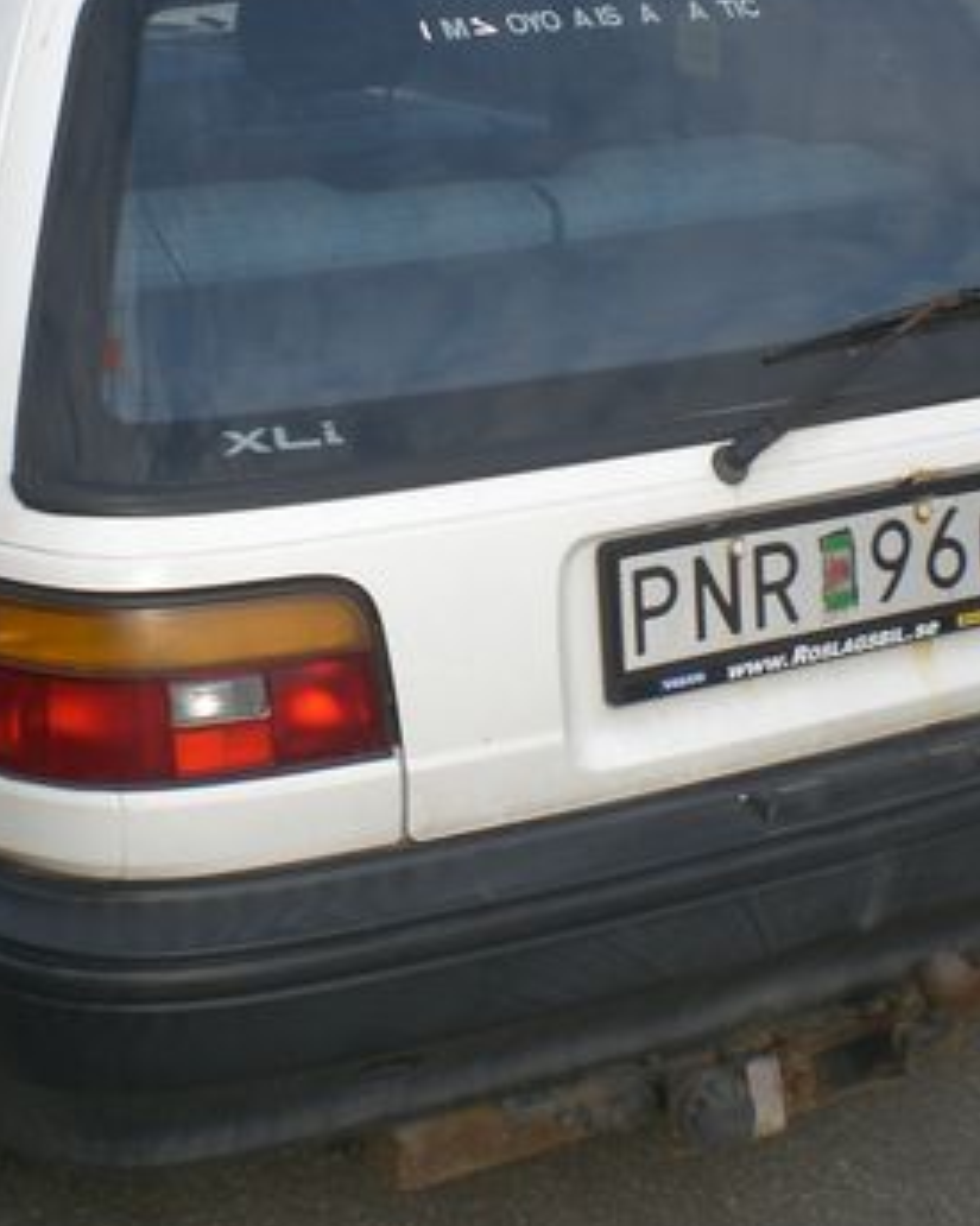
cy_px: 481
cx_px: 360
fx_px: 2503
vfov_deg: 27.5
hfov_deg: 22.1
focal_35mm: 69
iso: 50
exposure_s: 1/250
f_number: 4.4
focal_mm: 6.3
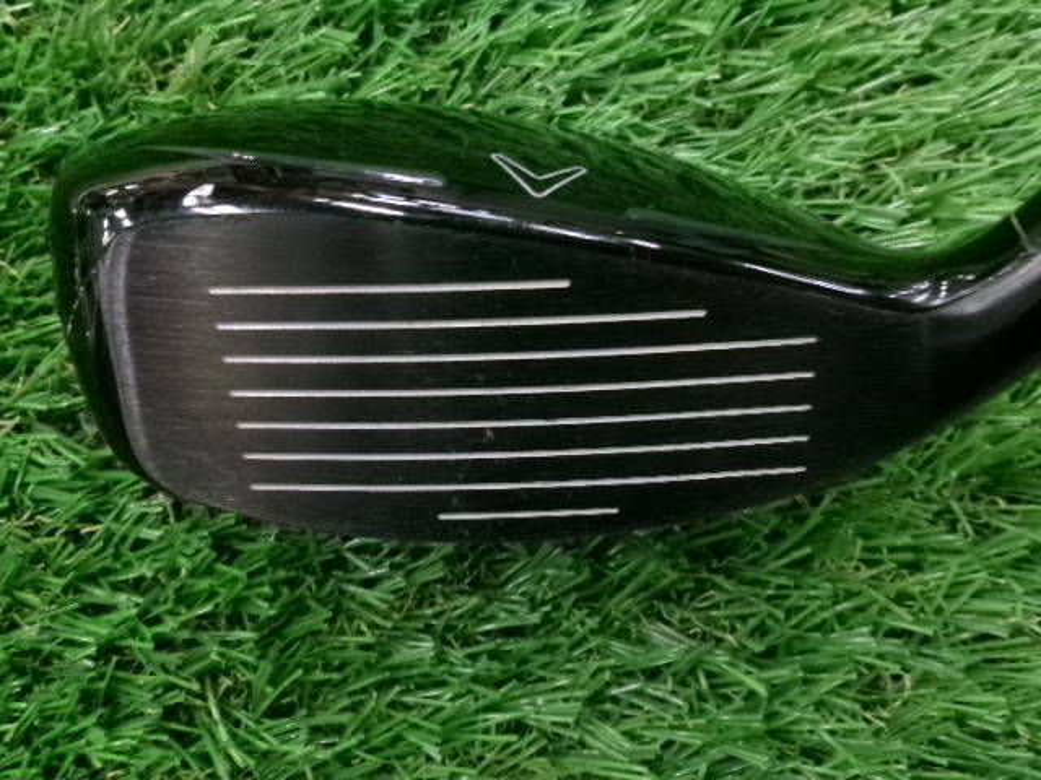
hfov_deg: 63.4
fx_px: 842
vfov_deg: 49.7
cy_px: 390
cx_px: 520
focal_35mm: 28
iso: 800
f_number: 3.9
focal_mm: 5.1
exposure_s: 1/34
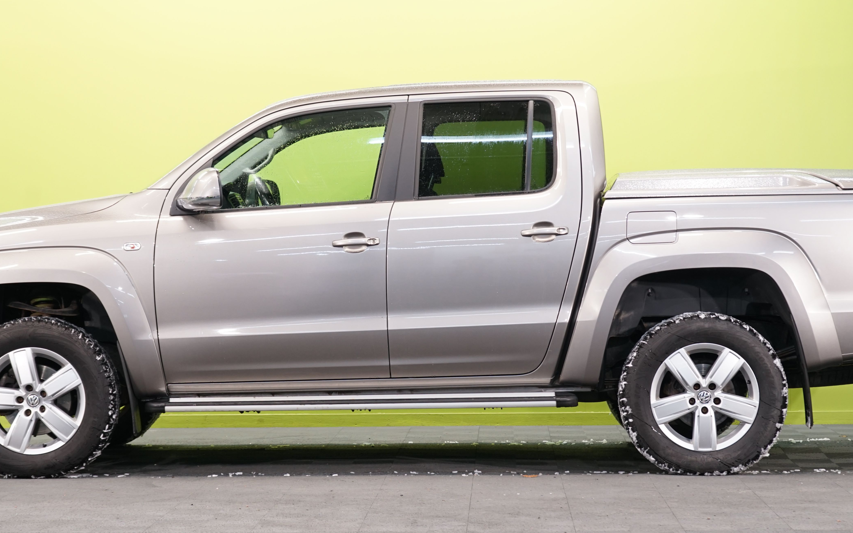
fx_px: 2278
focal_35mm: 98
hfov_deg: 21.2
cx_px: 418
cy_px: 254
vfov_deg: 13.3
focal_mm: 67
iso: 500
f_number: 5.6
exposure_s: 1/25
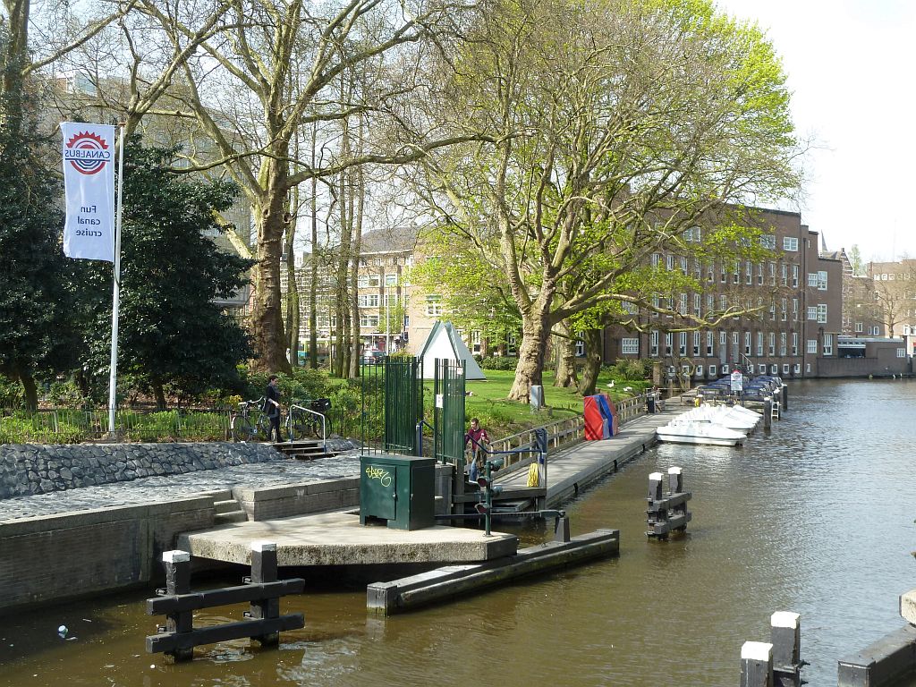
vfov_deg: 30.3
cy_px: 344
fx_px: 1270
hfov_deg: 39.7
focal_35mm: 48
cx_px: 458
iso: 80
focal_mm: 7.9
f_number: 4
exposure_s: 1/160
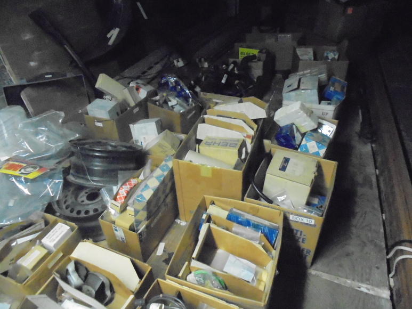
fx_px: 310
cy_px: 154
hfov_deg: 67.3
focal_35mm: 26
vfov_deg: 53.1
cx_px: 206
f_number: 3.5
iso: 1600
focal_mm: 4.6
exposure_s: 1/30
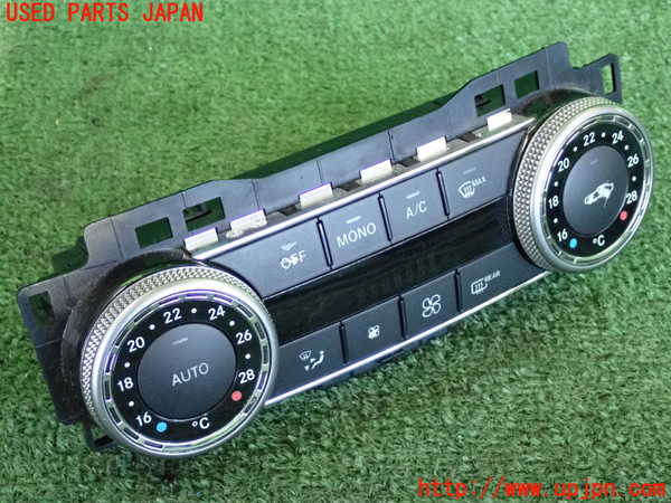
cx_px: 336
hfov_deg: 27.4
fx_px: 1376
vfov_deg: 20.7
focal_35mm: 71
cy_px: 252
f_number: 3.9
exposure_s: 1/125
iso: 2500
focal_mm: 12.73
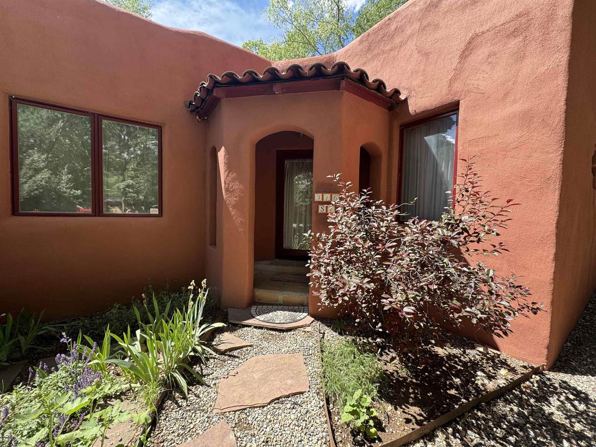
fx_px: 241
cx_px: 298
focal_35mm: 14
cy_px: 224
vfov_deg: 85.7
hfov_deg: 102.1
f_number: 2.2
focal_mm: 2.22
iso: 40
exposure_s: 1/218
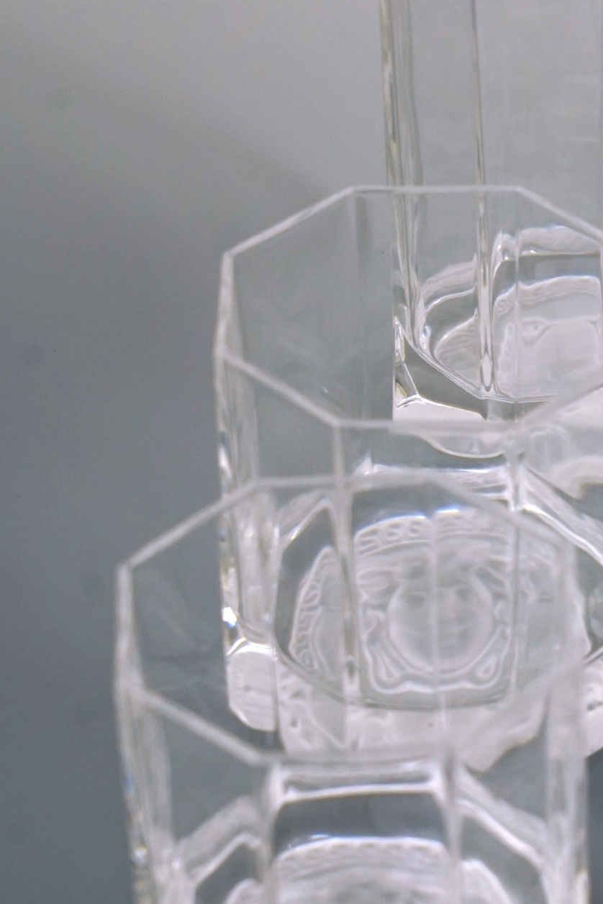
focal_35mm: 203
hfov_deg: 6.7
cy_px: 408
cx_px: 652
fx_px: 5100
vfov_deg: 10.1
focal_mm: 93
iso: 1250
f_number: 8
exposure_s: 1/125
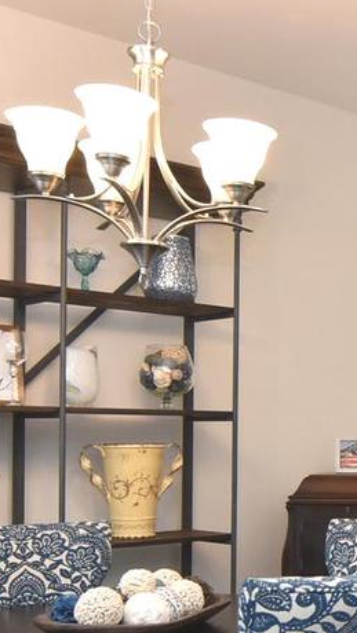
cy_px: 450
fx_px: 992
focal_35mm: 59
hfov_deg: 18.4
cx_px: 510
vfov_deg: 34.9
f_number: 7.1
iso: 800
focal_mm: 12
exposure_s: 1/50
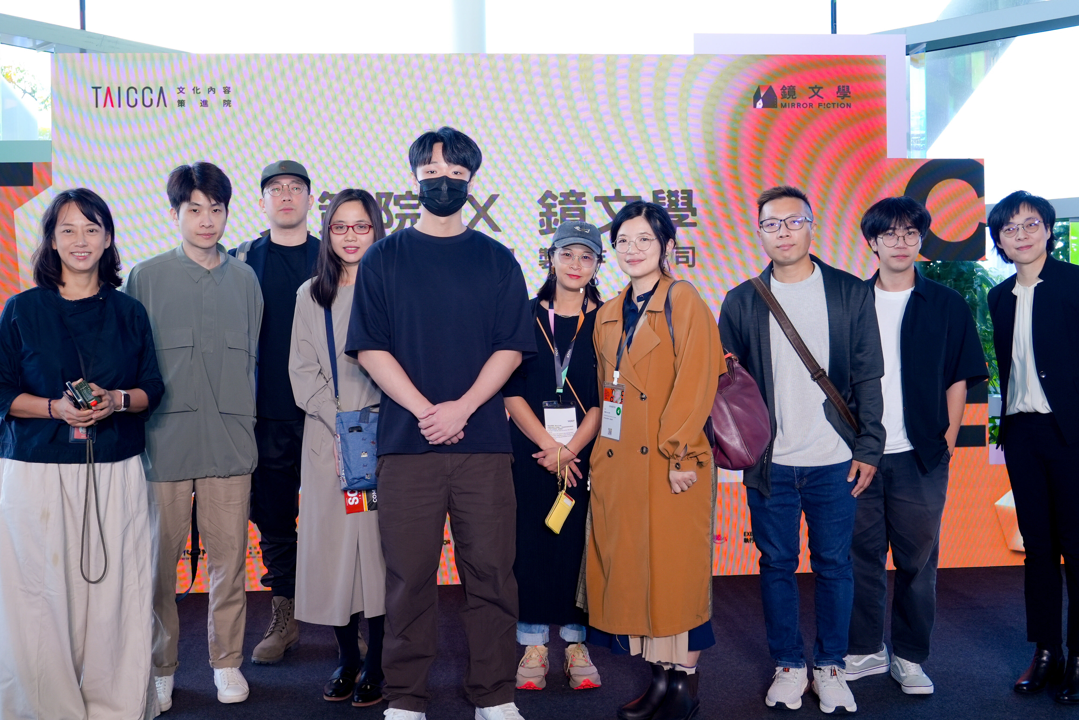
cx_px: 540
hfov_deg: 60.3
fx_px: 929
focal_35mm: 31
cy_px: 360
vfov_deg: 42.3
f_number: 4
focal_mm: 21
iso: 250
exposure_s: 1/200
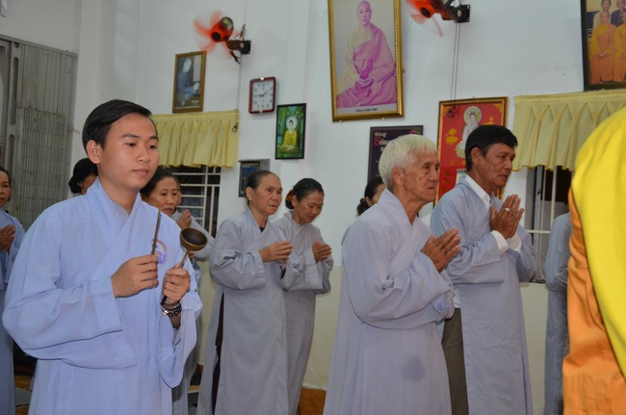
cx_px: 313
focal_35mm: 51
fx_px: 885
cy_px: 208
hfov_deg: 38.9
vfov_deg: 26.4
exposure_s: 1/60
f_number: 4.5
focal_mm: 34
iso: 640
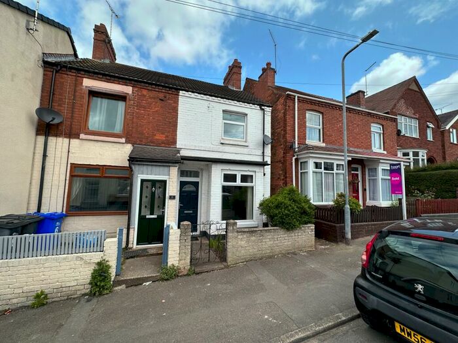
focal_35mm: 14
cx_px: 229
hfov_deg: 102.1
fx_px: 185
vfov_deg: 85.7
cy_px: 172
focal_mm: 2.22
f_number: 2.2
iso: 40
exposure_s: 1/1335
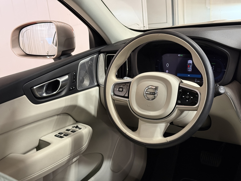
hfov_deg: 39.7
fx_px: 334
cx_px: 120
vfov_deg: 30.3
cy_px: 90
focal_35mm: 48
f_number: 1.78
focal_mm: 6.76
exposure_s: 1/40
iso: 320
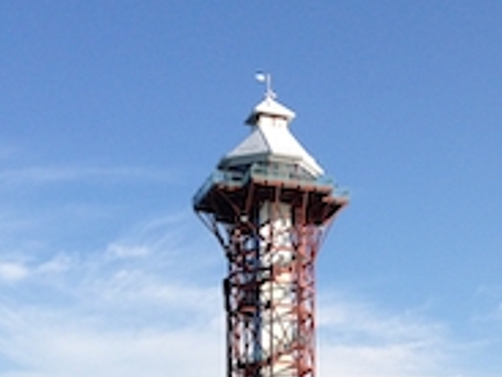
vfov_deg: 16.0
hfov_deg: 21.9
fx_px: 1276
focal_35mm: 88
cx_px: 417
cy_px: 481
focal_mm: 4.13
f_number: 2.4
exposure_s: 1/1466
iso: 50
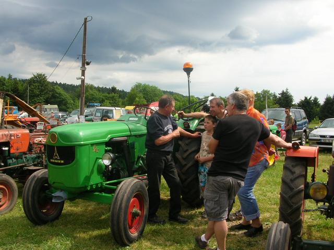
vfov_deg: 40.7
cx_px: 167
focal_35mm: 35
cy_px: 125
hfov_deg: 52.6
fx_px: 338
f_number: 5.6
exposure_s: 1/217
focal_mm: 5.8
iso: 50
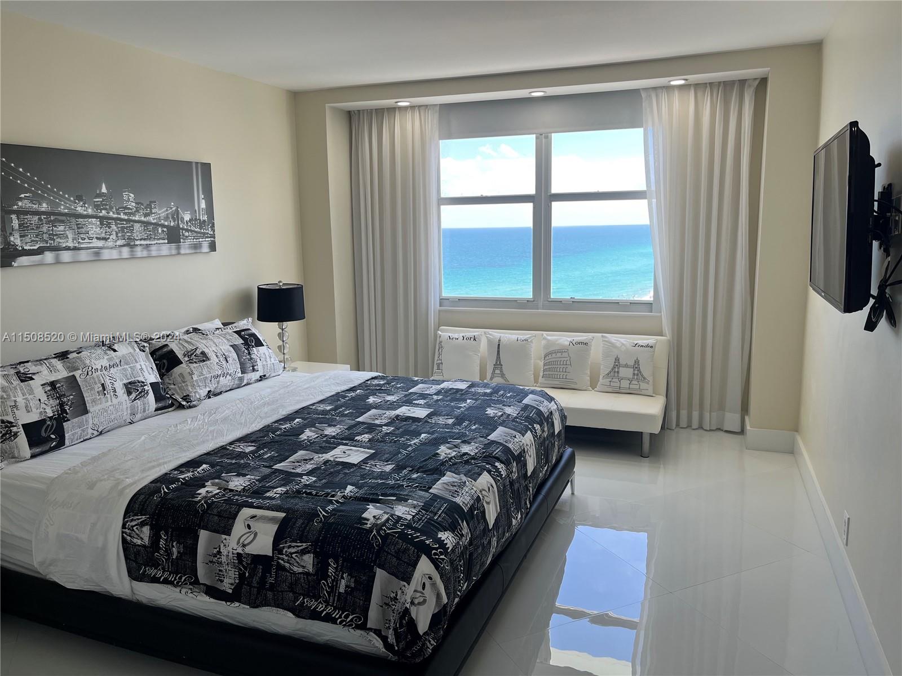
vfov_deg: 53.1
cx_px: 451
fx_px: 677
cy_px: 338
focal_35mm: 26
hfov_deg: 67.3
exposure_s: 1/158
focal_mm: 5.1
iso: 40
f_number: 1.6
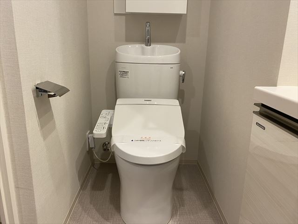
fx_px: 224
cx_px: 149
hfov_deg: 67.3
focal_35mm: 26
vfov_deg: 53.1
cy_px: 112
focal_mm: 4.25
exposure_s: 1/64
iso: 125
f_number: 1.8
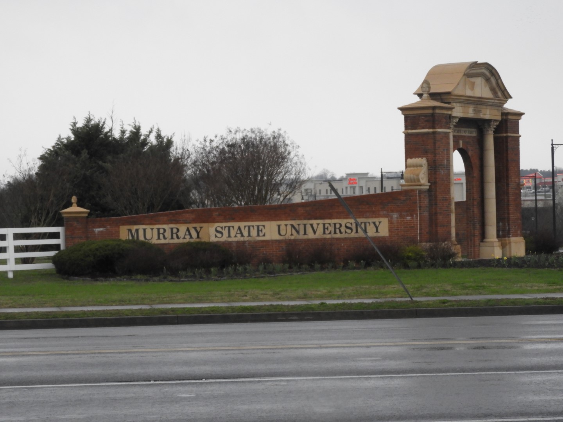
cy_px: 211
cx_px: 282
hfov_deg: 18.7
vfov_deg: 14.1
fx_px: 1708
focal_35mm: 105
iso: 360
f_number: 4.8
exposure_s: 1/60
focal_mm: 18.8
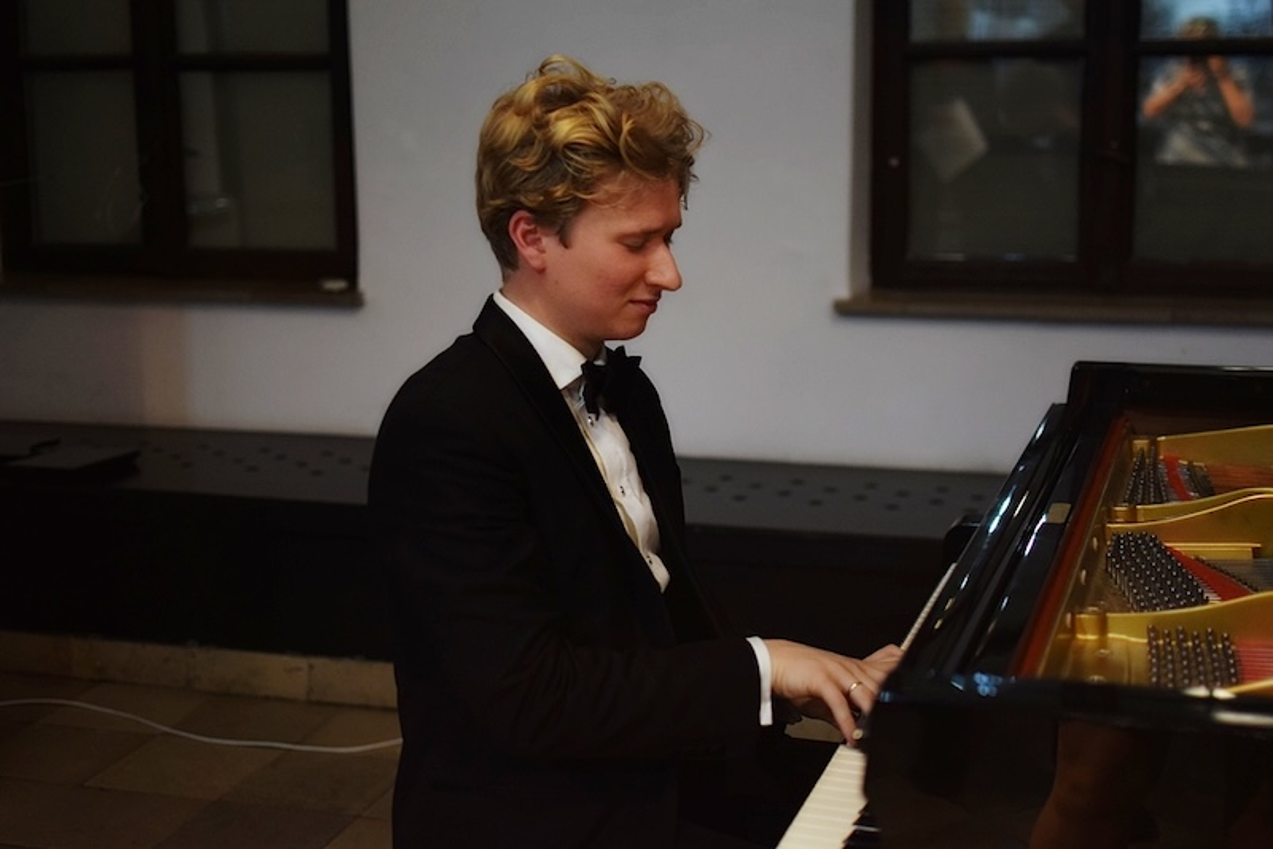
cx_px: 636
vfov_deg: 25.8
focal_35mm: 52
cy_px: 424
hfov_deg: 37.8
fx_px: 1857
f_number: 1.8
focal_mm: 35
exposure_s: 1/160
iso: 800
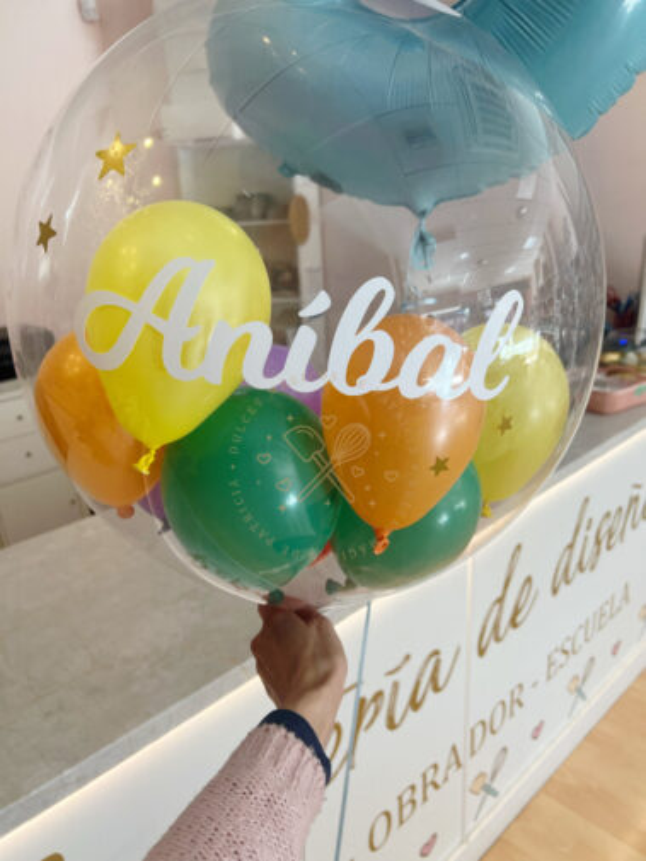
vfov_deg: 67.3
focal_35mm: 26
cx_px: 323
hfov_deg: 53.1
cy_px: 430
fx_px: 647
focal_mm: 5.7
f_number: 1.5
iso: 32
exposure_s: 1/100
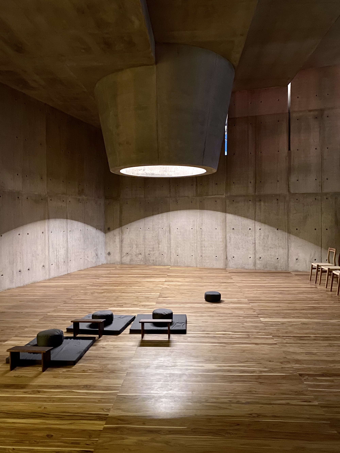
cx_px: 170
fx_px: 341
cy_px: 226
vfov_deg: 67.3
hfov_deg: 53.1
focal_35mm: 26
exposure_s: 1/12
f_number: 1.8
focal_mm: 4.25
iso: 640
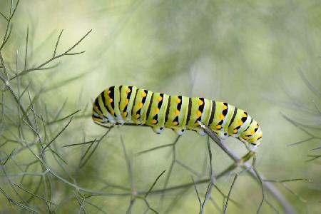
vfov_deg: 13.0
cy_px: 107
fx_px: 936
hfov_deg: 19.5
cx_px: 160
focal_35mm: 105
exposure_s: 1/80
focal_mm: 105
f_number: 5.6
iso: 64
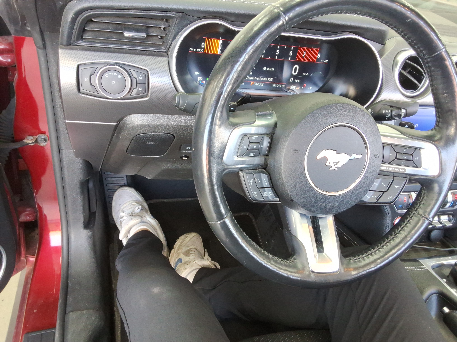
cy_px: 171
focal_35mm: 28
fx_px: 370
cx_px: 228
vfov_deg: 49.7
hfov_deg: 63.4
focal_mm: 2.91
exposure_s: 1/40
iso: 72
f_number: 1.9
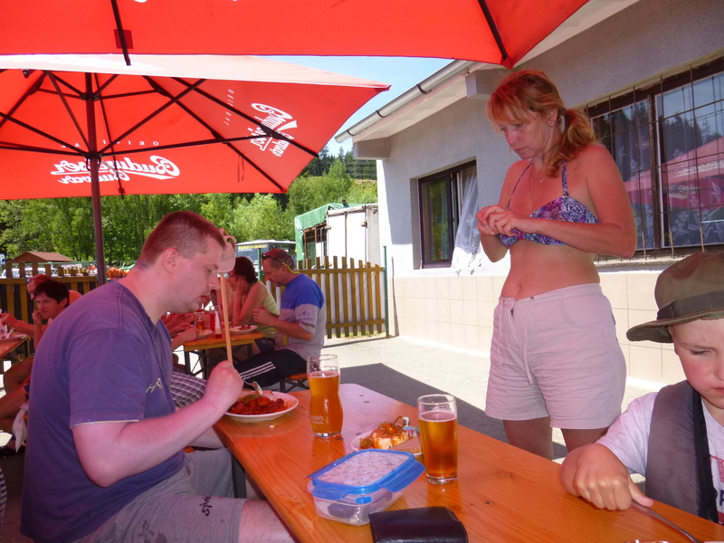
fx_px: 523
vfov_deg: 54.9
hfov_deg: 69.4
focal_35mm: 25
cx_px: 362
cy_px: 272
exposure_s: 1/500
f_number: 3.1
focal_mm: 4.5
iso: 100
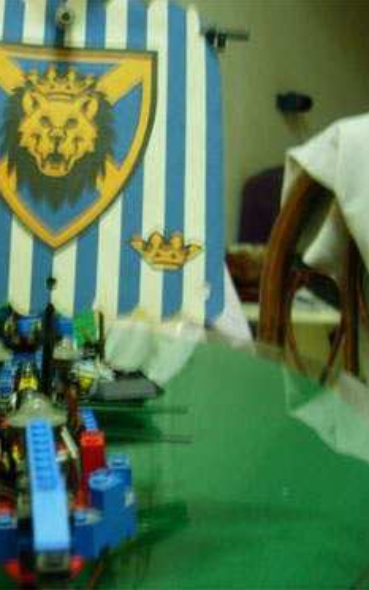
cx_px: 33
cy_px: 295
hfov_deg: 23.3
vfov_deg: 37.5
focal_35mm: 54
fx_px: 869
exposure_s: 1/4
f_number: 2.8
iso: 129
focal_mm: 7.8
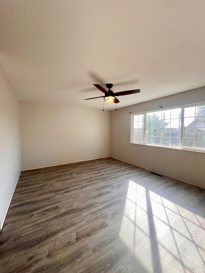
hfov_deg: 89.9
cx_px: 102
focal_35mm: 13
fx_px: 103
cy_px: 136
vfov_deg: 106.2
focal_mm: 1.57
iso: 32
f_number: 1.8
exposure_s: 1/120
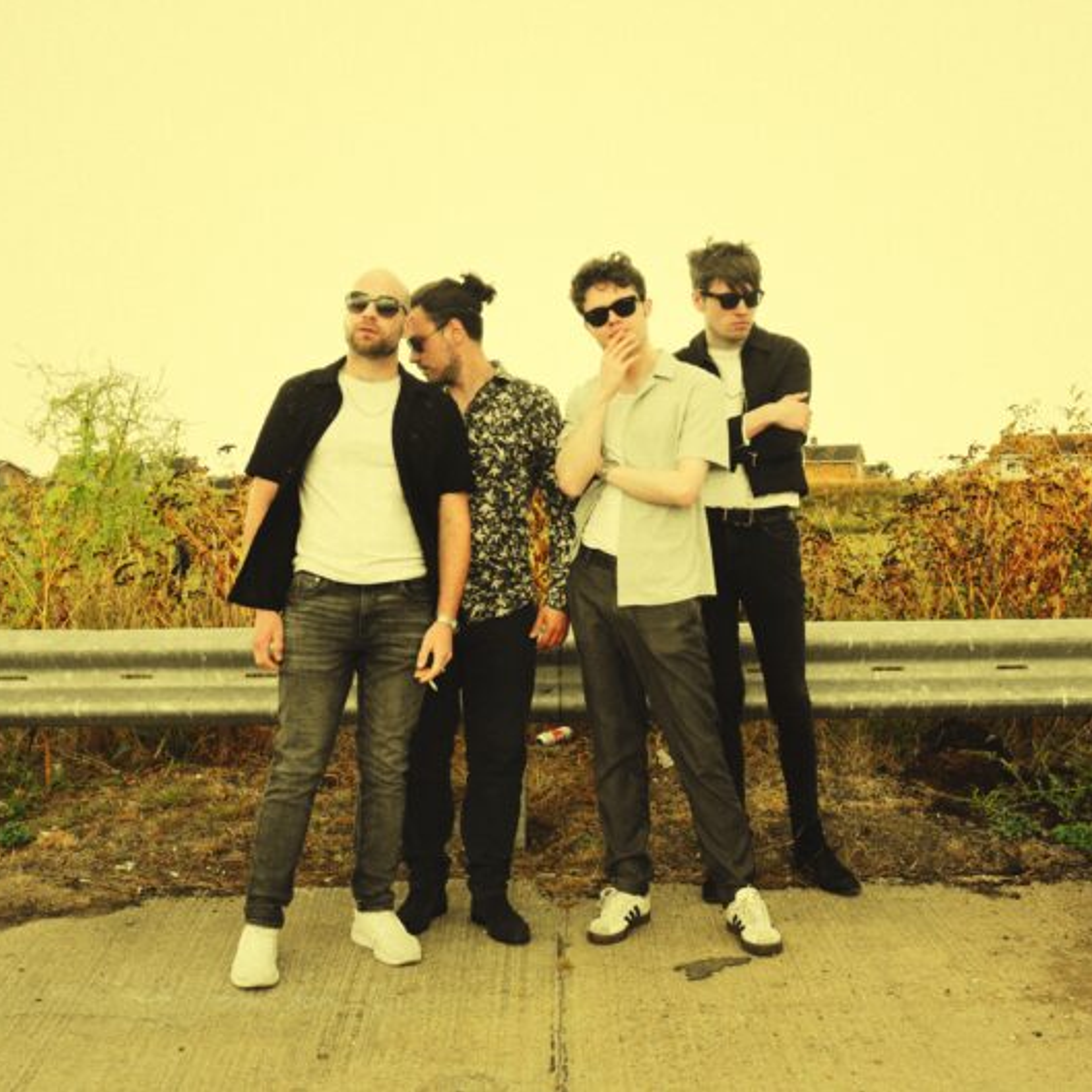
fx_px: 1606
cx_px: 570
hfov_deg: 37.5
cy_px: 543
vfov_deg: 37.6
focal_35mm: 45
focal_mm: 35
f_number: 9
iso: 4000
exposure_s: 1/2000
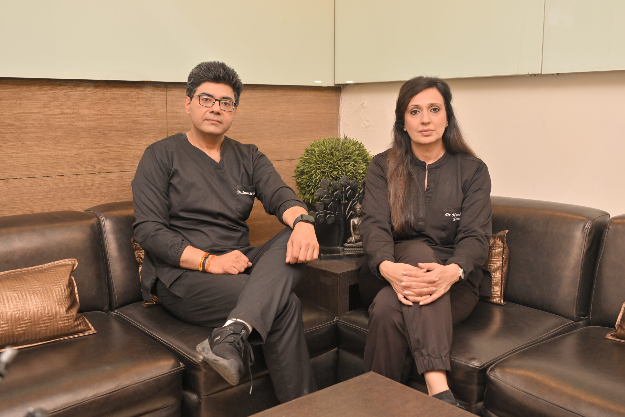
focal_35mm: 36
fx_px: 625
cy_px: 208
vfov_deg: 36.9
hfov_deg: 53.1
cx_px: 312
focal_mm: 36
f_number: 4
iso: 640
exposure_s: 1/125
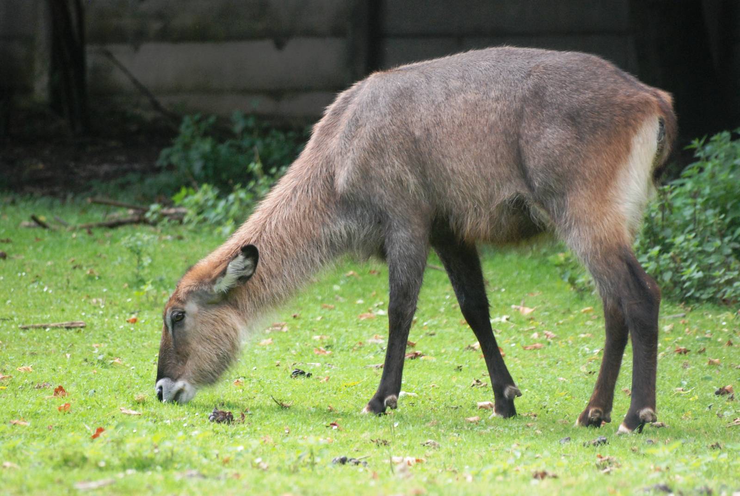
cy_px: 248
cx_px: 370
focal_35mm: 360
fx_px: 7409
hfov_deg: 5.7
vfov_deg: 3.8
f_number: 5.3
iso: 1000
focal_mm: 240
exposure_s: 1/400
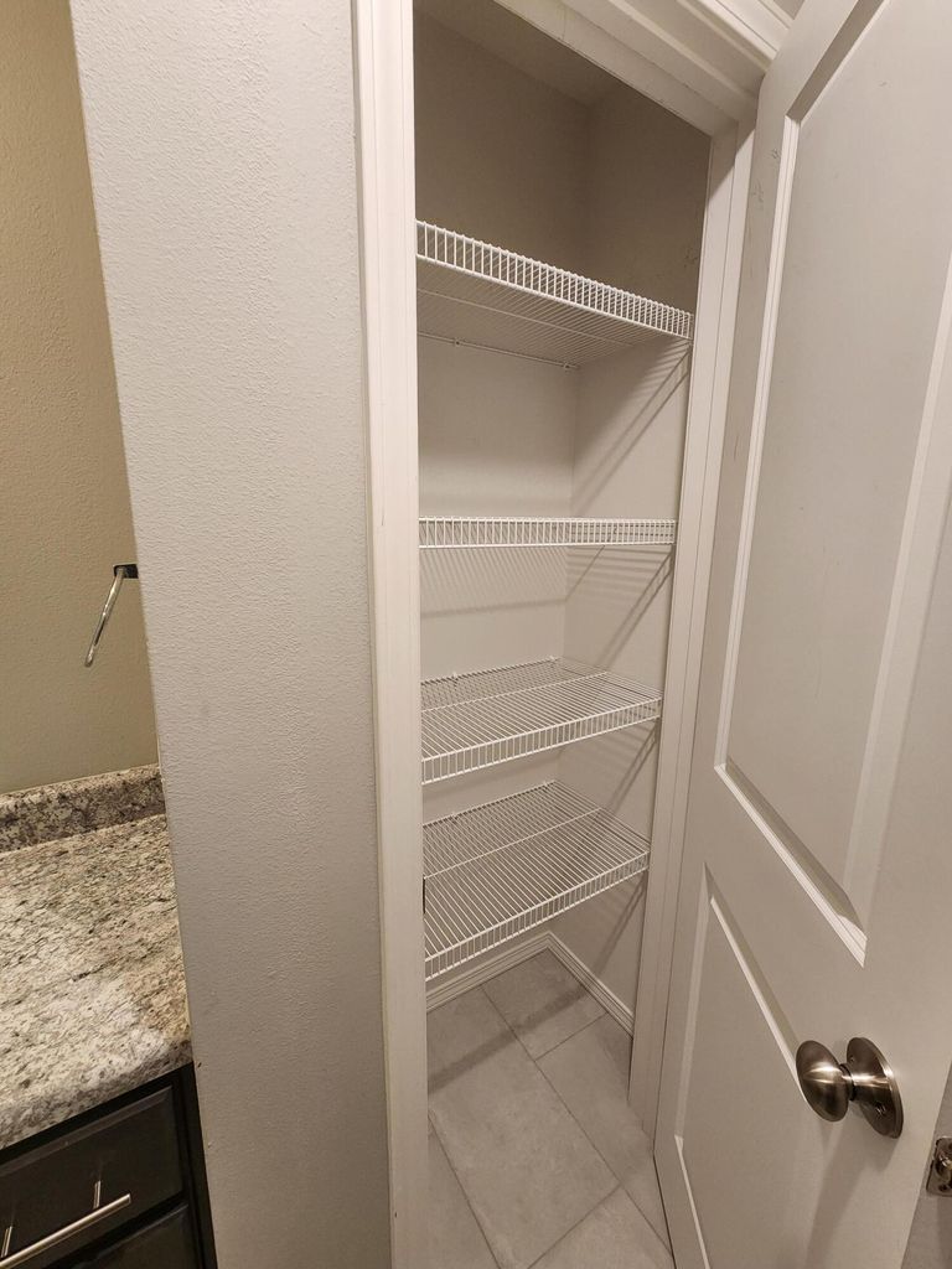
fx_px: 477
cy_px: 634
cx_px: 476
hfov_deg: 89.9
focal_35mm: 13
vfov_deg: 106.2
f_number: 2.2
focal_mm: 2.2
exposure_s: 1/60
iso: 250
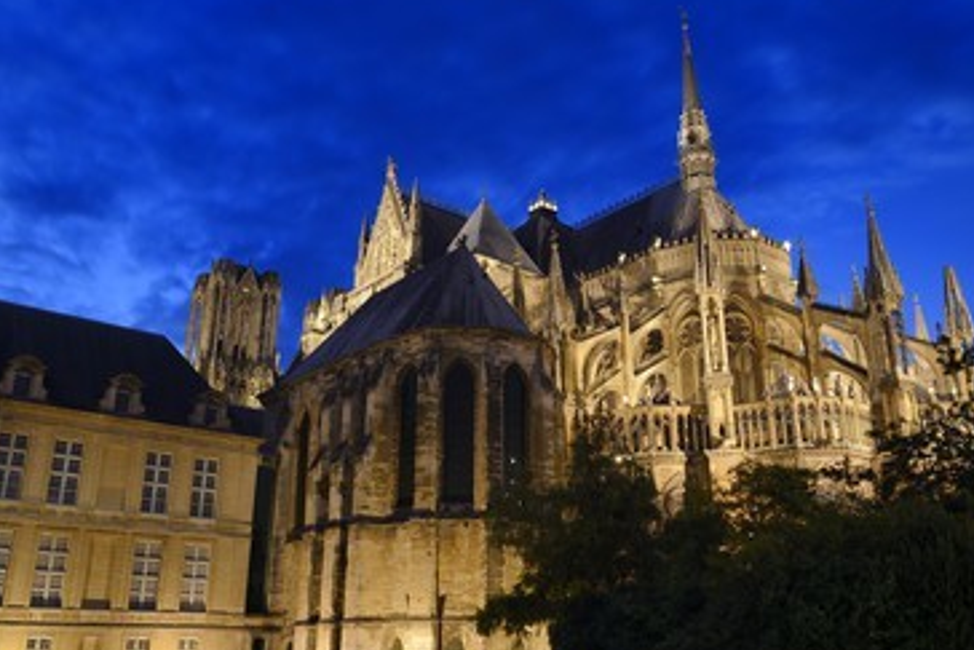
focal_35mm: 30
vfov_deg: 43.6
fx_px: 812
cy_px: 337
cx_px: 511
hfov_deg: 61.9
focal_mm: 26
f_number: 8
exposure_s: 13
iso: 100
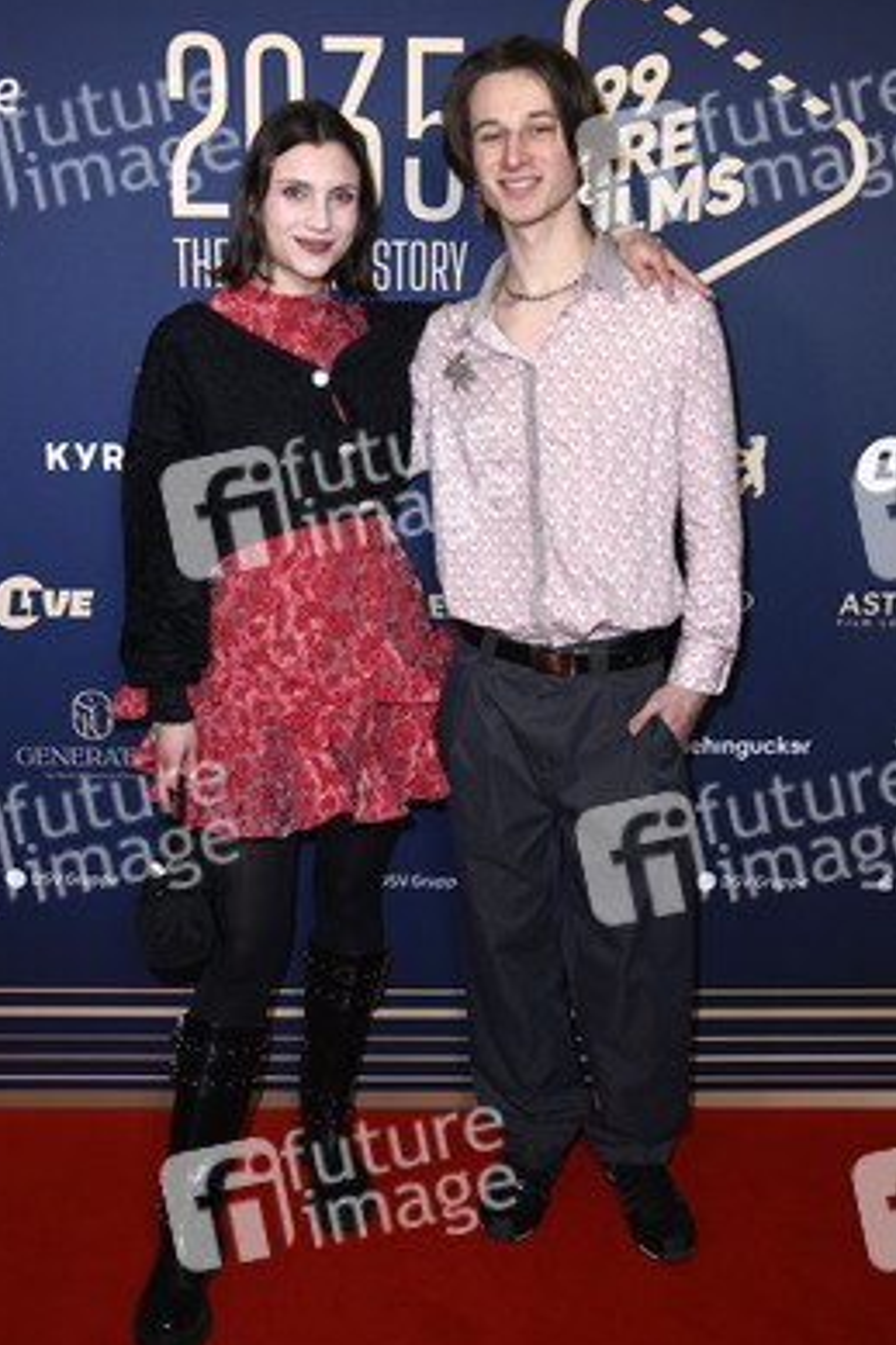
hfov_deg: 36.8
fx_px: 1345
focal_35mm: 36
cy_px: 671
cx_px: 439
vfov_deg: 53.2
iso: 500
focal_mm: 35
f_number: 5.6
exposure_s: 1/250
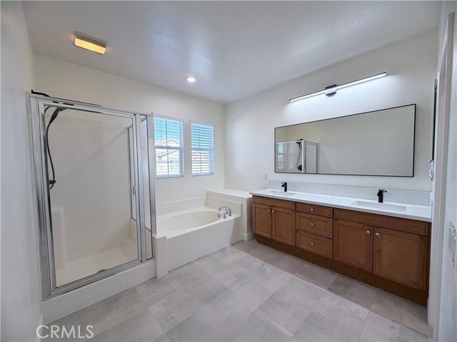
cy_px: 171
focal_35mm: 14
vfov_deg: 85.7
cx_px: 228
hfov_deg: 102.1
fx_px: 185
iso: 100
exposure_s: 1/120
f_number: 2.2
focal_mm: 2.22
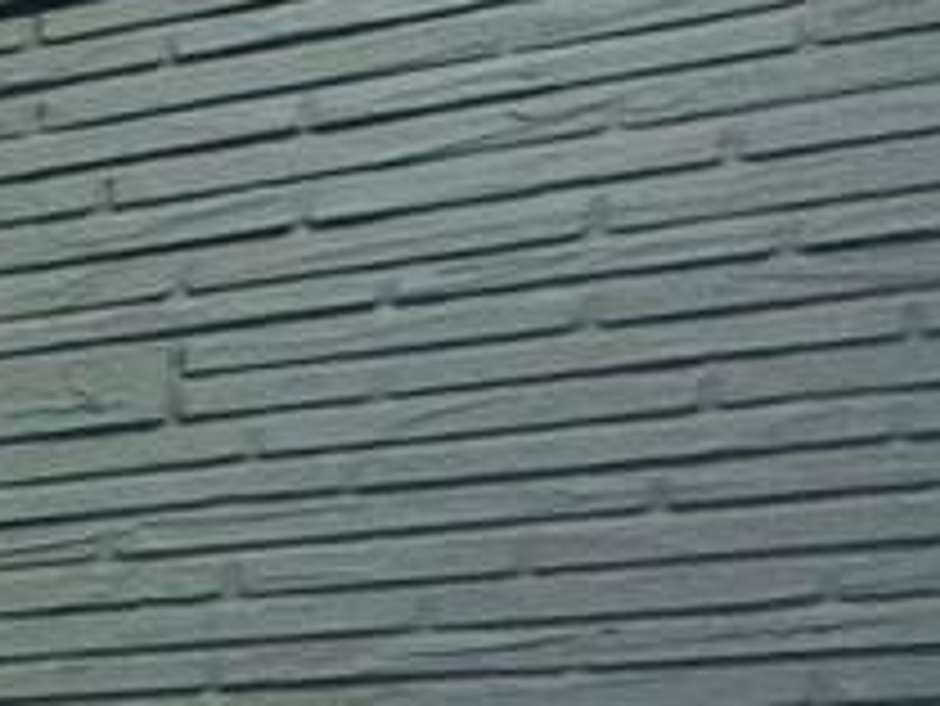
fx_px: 2907
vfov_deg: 12.6
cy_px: 1282
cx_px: -2073
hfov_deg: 10.5
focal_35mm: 107
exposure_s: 1/120
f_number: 2.2
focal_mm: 2.22
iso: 200
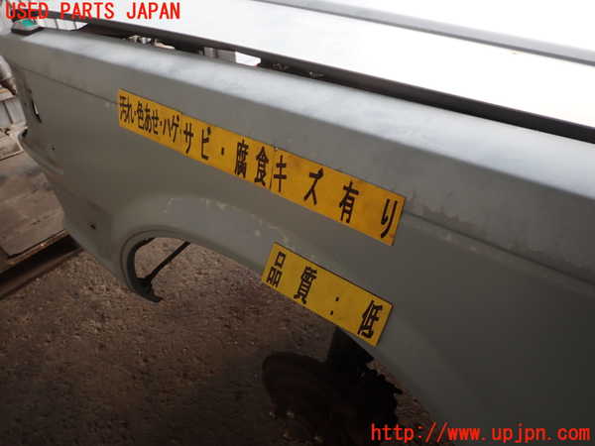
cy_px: 223
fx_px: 430
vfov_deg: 54.9
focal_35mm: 25
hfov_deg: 69.4
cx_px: 298
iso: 100
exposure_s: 1/60
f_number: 2
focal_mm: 4.5
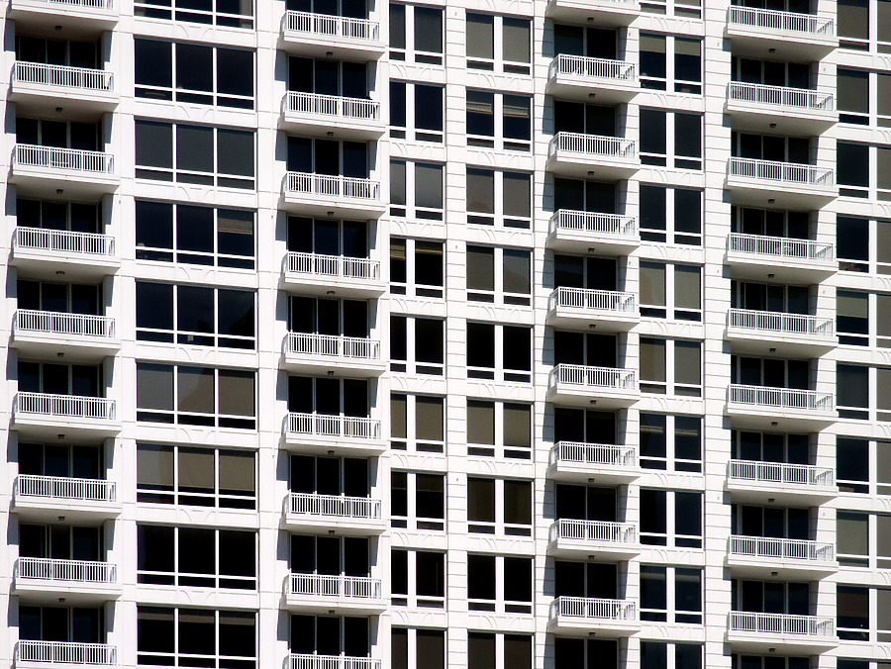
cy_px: 334
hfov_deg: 14.2
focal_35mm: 139
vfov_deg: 10.7
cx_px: 446
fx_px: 3580
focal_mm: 28.23
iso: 64
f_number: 8
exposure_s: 1/350
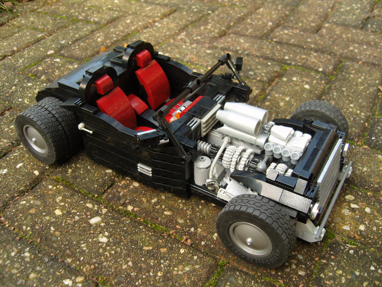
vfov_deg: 41.8
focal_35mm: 34
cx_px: 191
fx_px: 375
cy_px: 144
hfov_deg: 54.0
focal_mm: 7.3
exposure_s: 1/100
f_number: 2.8
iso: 100
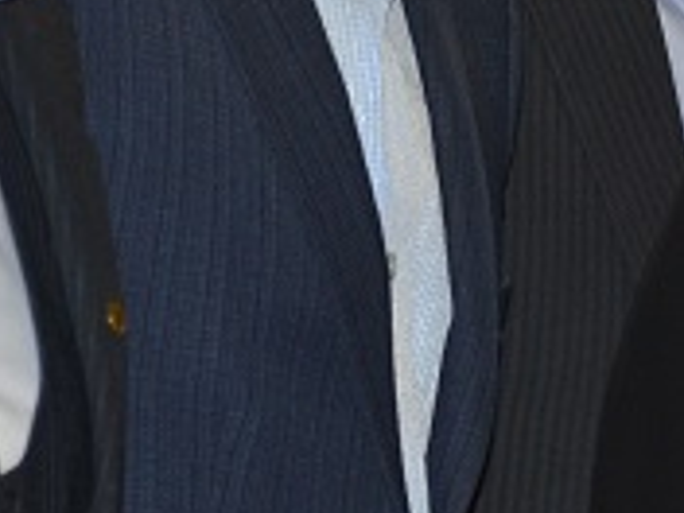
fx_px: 8260
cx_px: 1104
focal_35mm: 418
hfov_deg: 4.7
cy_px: 52
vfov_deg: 3.6
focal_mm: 80
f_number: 5.6
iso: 800
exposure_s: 1/60
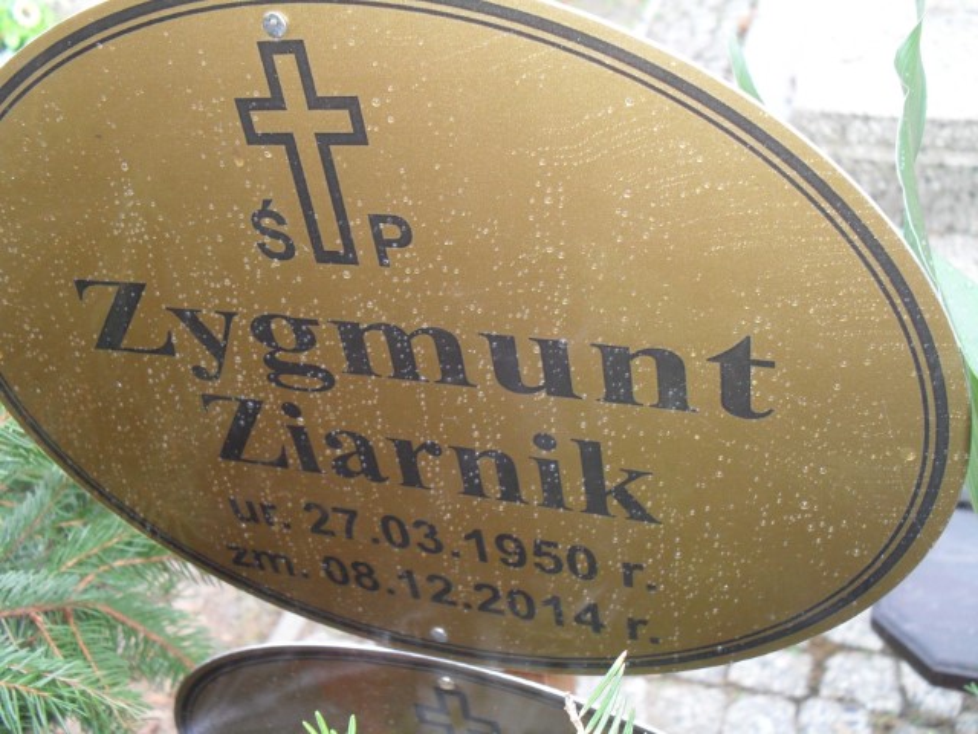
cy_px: 367
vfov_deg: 40.7
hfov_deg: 52.6
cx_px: 489
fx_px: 989
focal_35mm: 35
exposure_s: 1/45
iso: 200
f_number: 3.2
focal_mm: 6.3
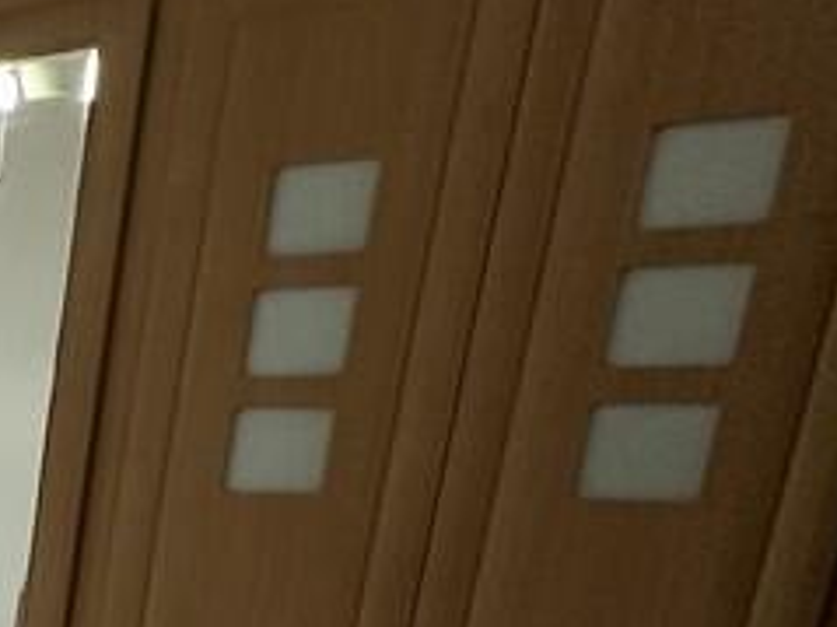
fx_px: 1450
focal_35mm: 60
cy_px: 806
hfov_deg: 20.1
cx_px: -756
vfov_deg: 22.0
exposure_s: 1/50
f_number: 2.2
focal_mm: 2.22
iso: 250
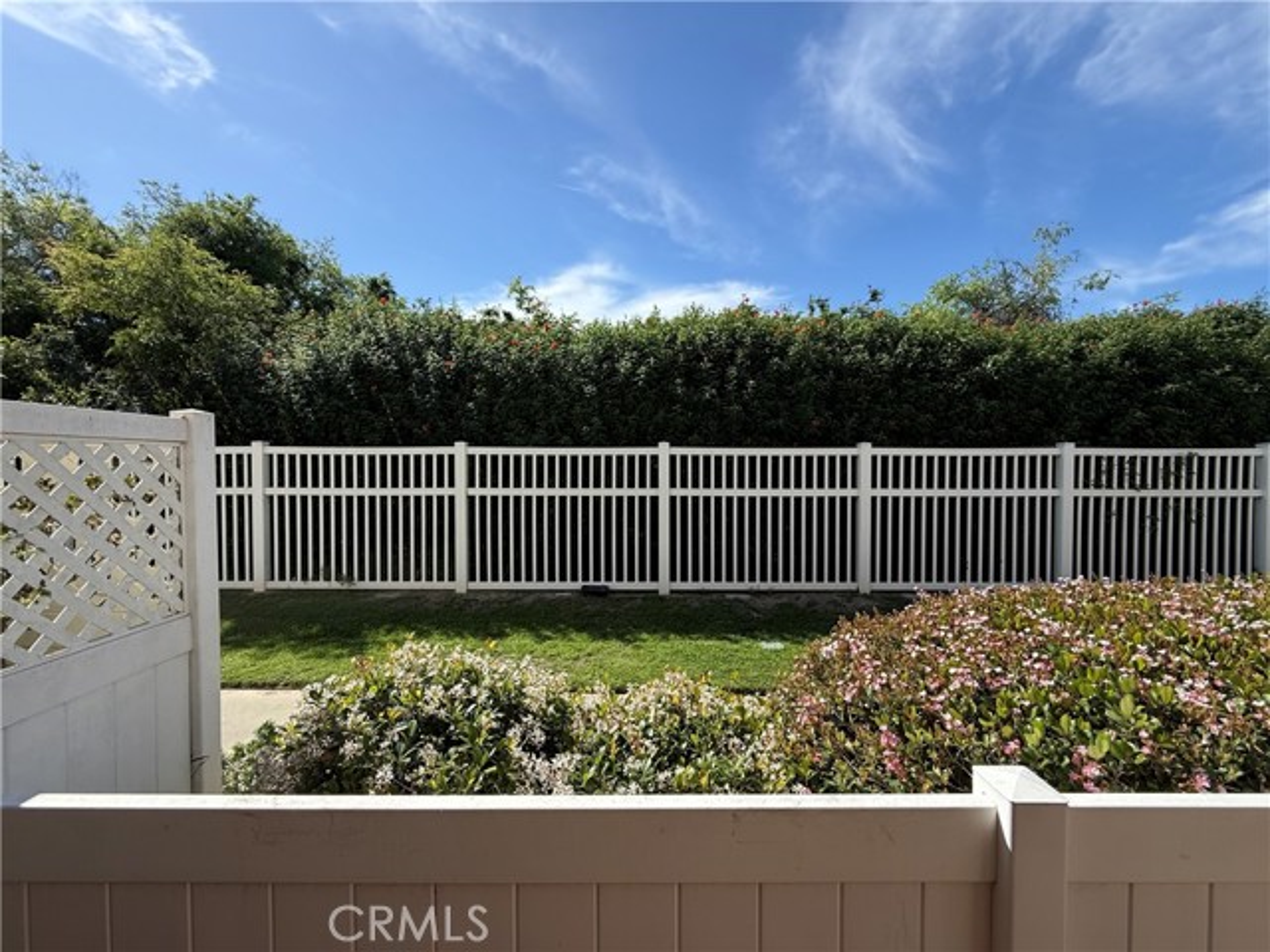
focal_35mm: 14
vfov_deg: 85.7
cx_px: 635
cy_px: 476
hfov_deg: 102.1
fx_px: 514
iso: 64
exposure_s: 1/1312
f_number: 2.2
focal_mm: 2.22
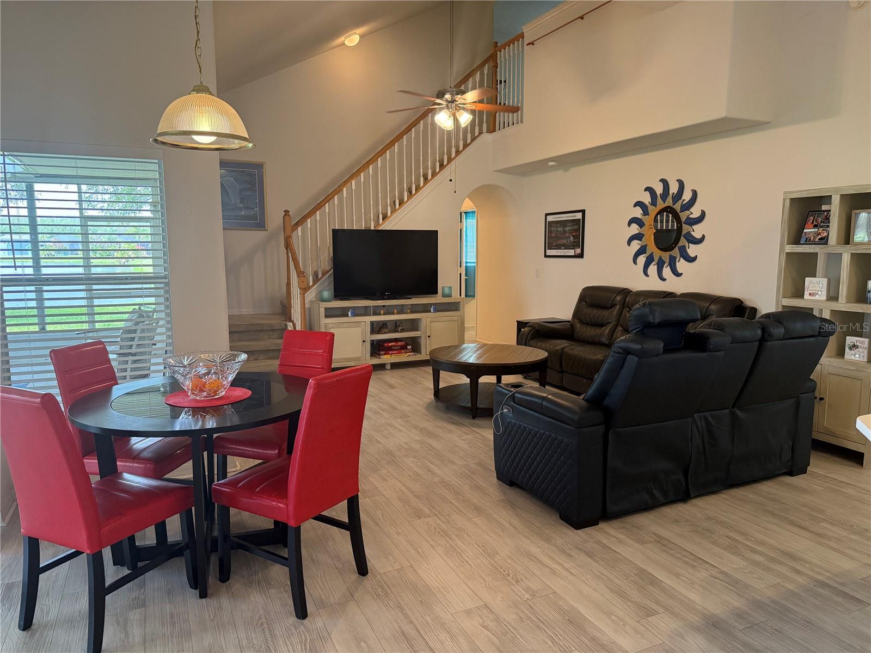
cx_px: 436
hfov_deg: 71.6
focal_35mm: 24
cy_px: 326
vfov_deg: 56.8
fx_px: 604
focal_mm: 6.76
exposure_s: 1/120
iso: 320
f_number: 1.78
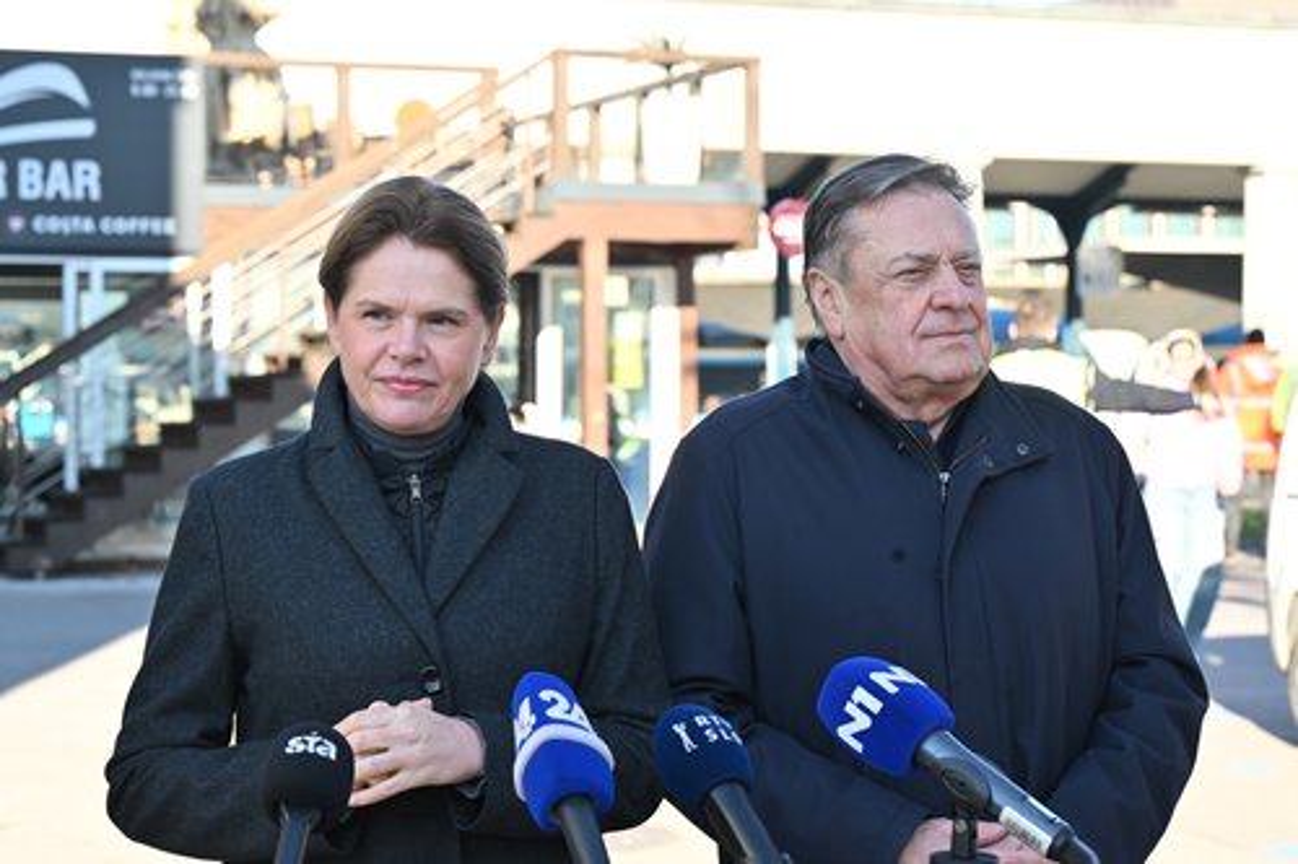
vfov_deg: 15.9
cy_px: 432
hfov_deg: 23.7
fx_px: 3100
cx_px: 649
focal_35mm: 86
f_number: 8
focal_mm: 86
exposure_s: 1/400
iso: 800
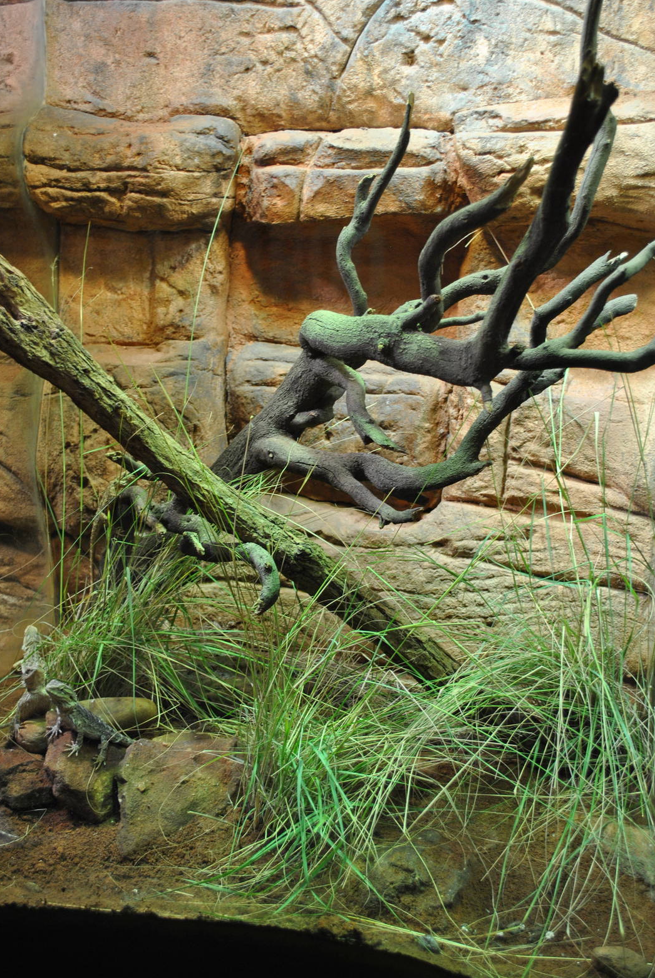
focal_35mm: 43
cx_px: 328
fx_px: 1170
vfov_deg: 45.4
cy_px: 482
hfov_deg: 31.3
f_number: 4.5
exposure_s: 1/30
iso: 250
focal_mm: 28
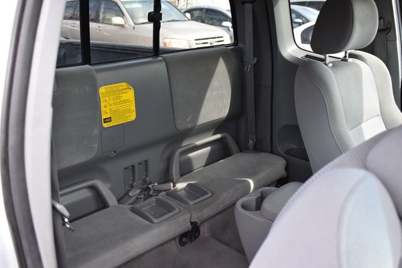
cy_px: 134
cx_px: 201
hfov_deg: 53.2
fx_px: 402
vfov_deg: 36.8
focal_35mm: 36
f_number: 5.6
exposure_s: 1/250
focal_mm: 24
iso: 720
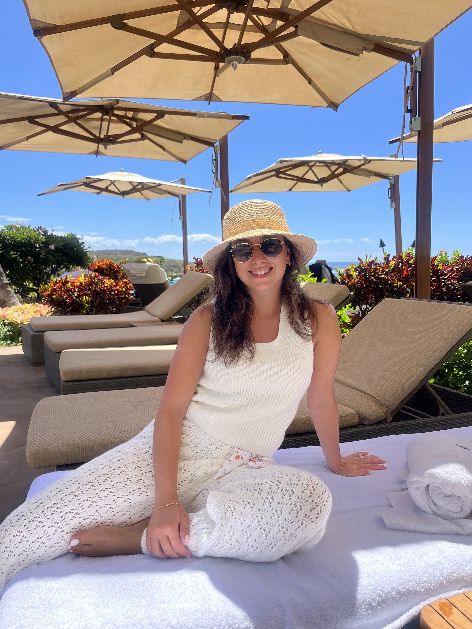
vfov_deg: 67.3
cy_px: 314
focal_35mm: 26
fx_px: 473
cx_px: 236
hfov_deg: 53.1
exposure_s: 1/1580
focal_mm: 5.1
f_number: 1.6
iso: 50
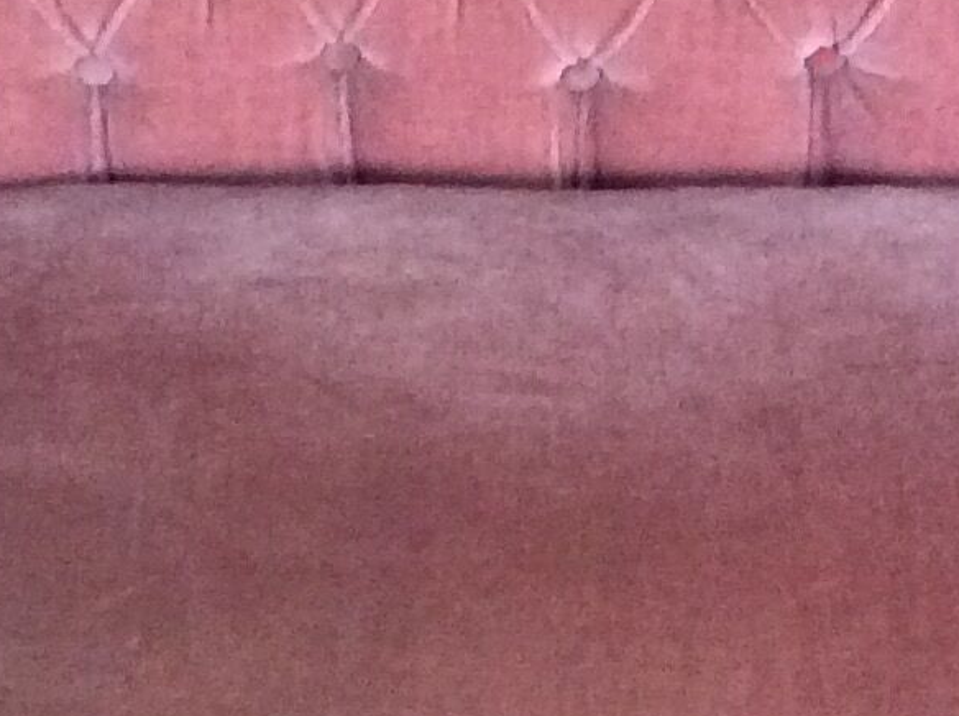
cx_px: 609
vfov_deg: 10.4
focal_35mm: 142
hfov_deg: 13.9
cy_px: 568
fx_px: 3928
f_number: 2.4
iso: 320
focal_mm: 3.3
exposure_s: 1/25
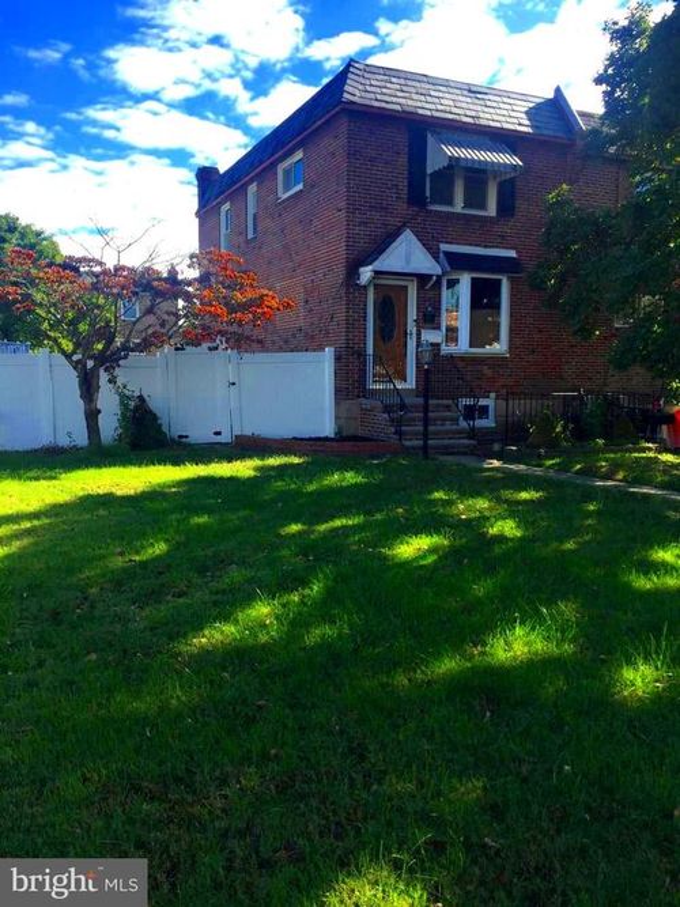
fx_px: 760
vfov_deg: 61.7
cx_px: 340
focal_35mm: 29
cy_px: 454
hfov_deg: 48.2
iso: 32
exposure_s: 1/964
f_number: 2.2
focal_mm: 4.15
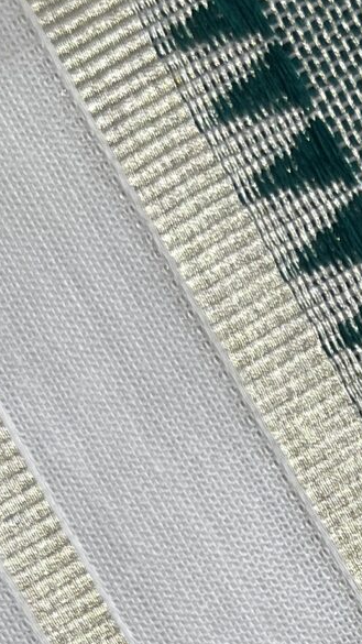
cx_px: 550
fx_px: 2116
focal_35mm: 124
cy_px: 783
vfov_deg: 16.5
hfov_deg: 9.5
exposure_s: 1/100
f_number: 1.6
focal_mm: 5.1
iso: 50
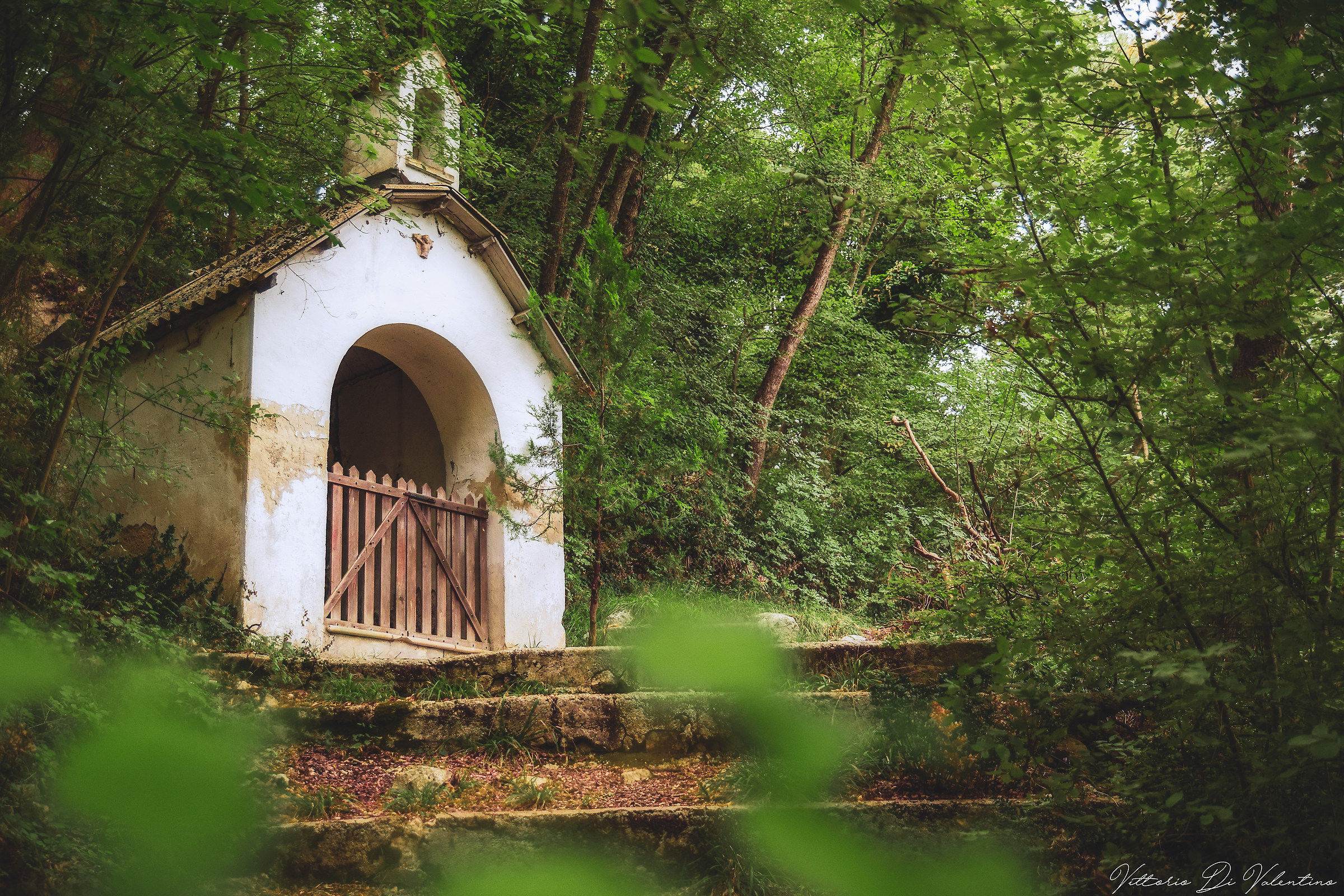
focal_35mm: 45
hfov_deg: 43.6
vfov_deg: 29.9
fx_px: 1680
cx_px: 672
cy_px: 448
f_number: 2.8
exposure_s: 1/250
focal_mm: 30
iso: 400
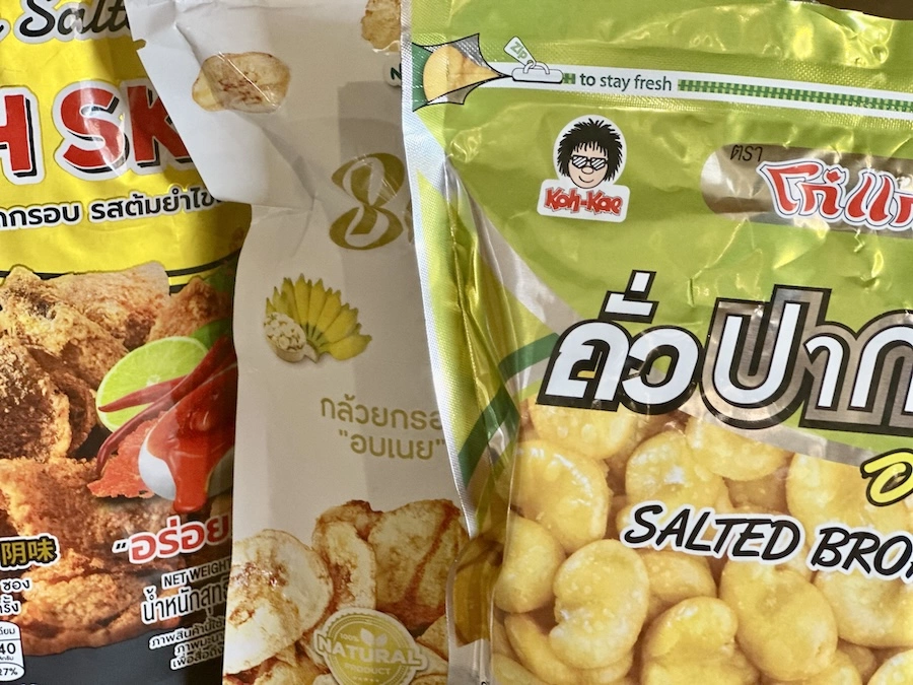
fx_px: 2031
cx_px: 456
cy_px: 342
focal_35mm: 77
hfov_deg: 25.3
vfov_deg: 19.1
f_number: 2.8
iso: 320
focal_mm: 9
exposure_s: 1/40
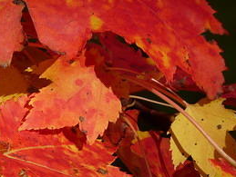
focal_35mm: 1199
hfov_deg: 1.7
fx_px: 8186
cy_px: 131
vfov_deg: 1.2
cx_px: 108
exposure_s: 1/250
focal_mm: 86.4
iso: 100
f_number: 5.6
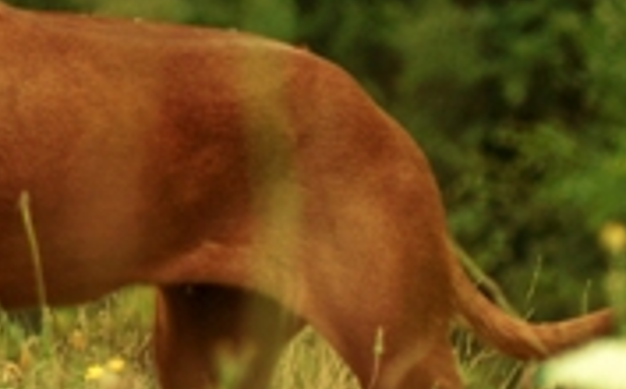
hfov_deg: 3.8
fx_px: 9334
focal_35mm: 548
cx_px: -106
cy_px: 95
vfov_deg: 2.4
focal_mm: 110
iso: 400
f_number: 7.1
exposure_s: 1/250
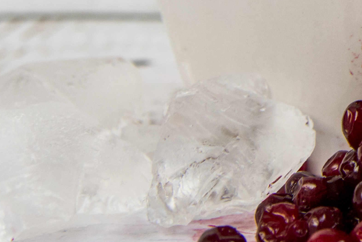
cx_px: 676
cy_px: -225
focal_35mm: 197
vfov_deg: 6.8
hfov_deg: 9.8
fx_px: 1981
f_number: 5.6
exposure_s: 1/125
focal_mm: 43
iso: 800
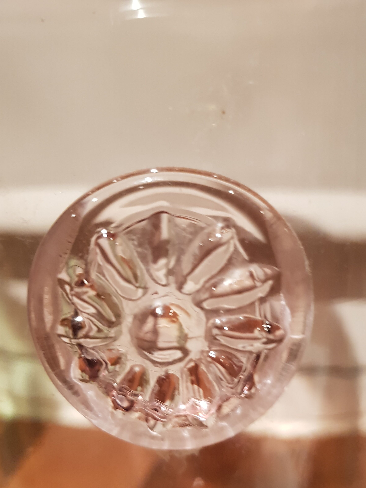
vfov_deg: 54.6
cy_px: 309
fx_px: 465
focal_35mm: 33
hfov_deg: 42.9
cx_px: 192
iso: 250
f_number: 1.7
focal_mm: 4.2
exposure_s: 1/25
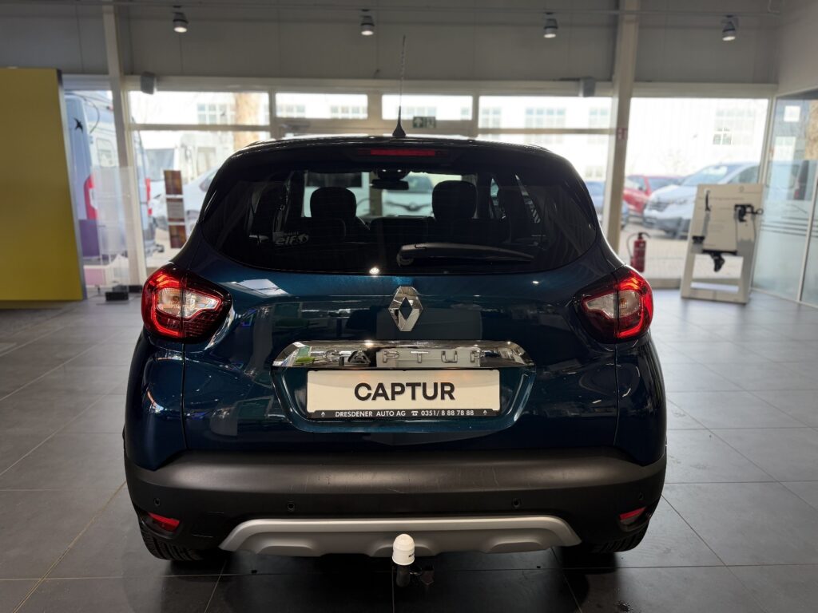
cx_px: 409
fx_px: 567
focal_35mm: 24
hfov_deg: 71.6
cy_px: 306
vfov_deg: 56.8
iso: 80
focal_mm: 6.76
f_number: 1.78
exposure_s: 1/100
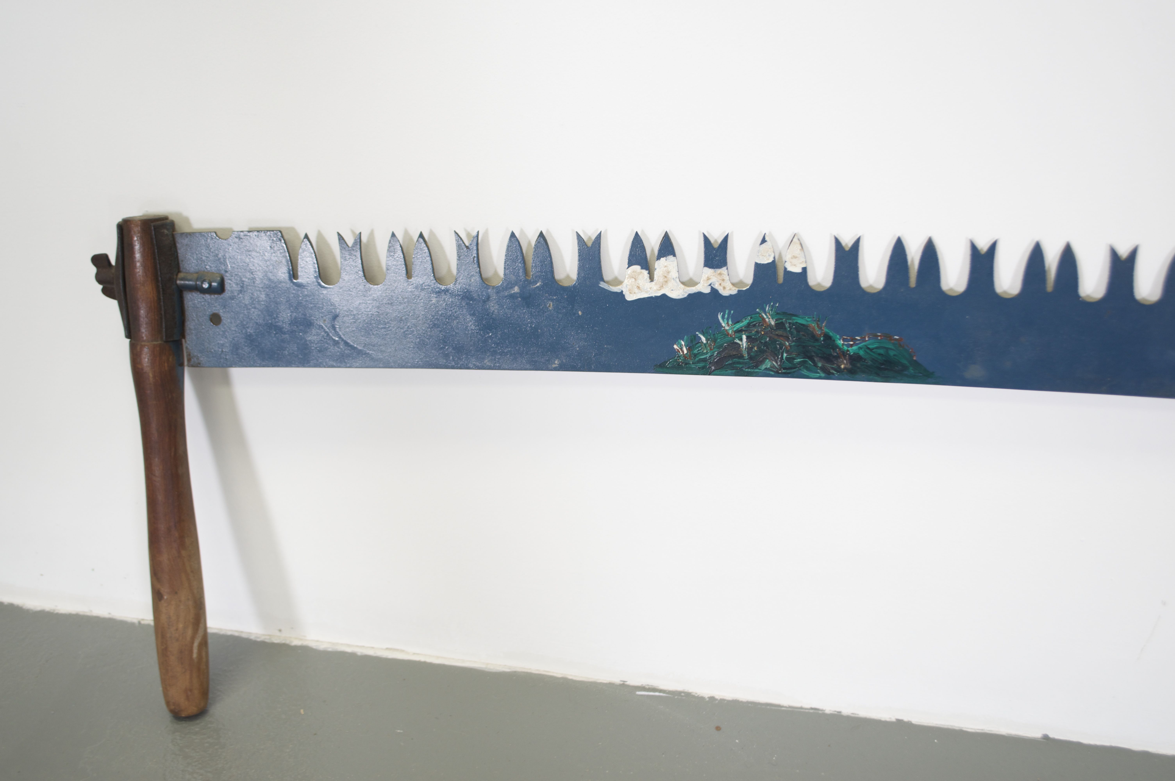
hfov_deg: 46.4
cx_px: 588
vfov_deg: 31.8
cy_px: 390
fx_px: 1370
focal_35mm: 42
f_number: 4.5
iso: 200
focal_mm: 28
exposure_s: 1/50
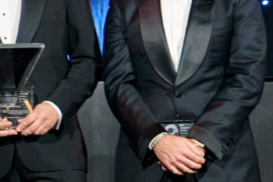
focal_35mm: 201
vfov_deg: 6.8
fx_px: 1524
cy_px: 55
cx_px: -331
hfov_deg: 9.4
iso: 3200
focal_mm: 35
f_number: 3.2
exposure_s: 1/80
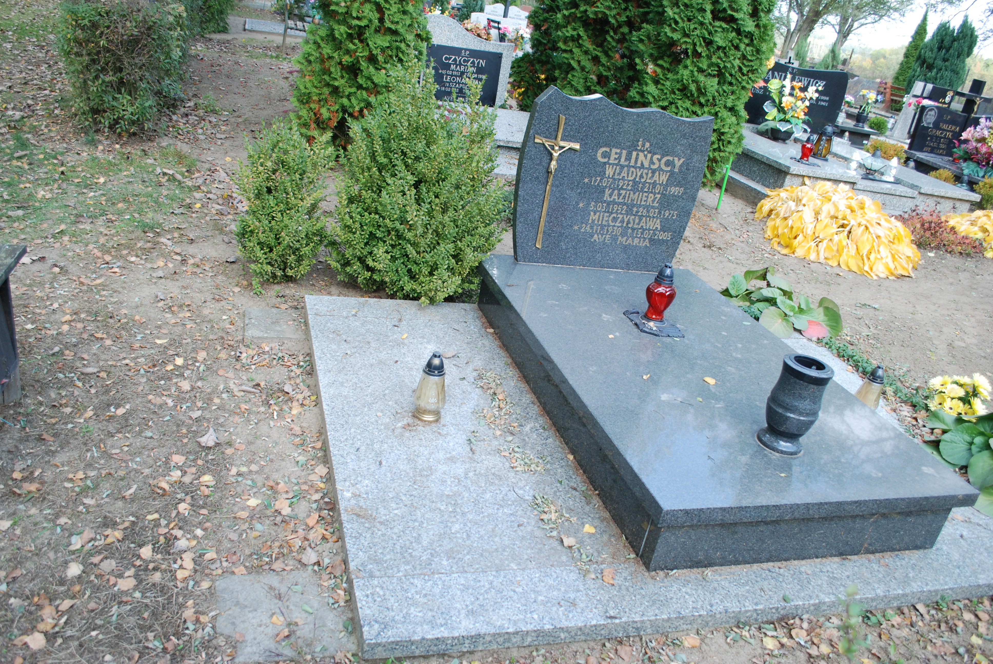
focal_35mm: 27
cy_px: 332
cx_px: 496
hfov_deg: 67.3
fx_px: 746
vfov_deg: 48.0
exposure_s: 1/125
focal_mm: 18
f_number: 5.6
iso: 200
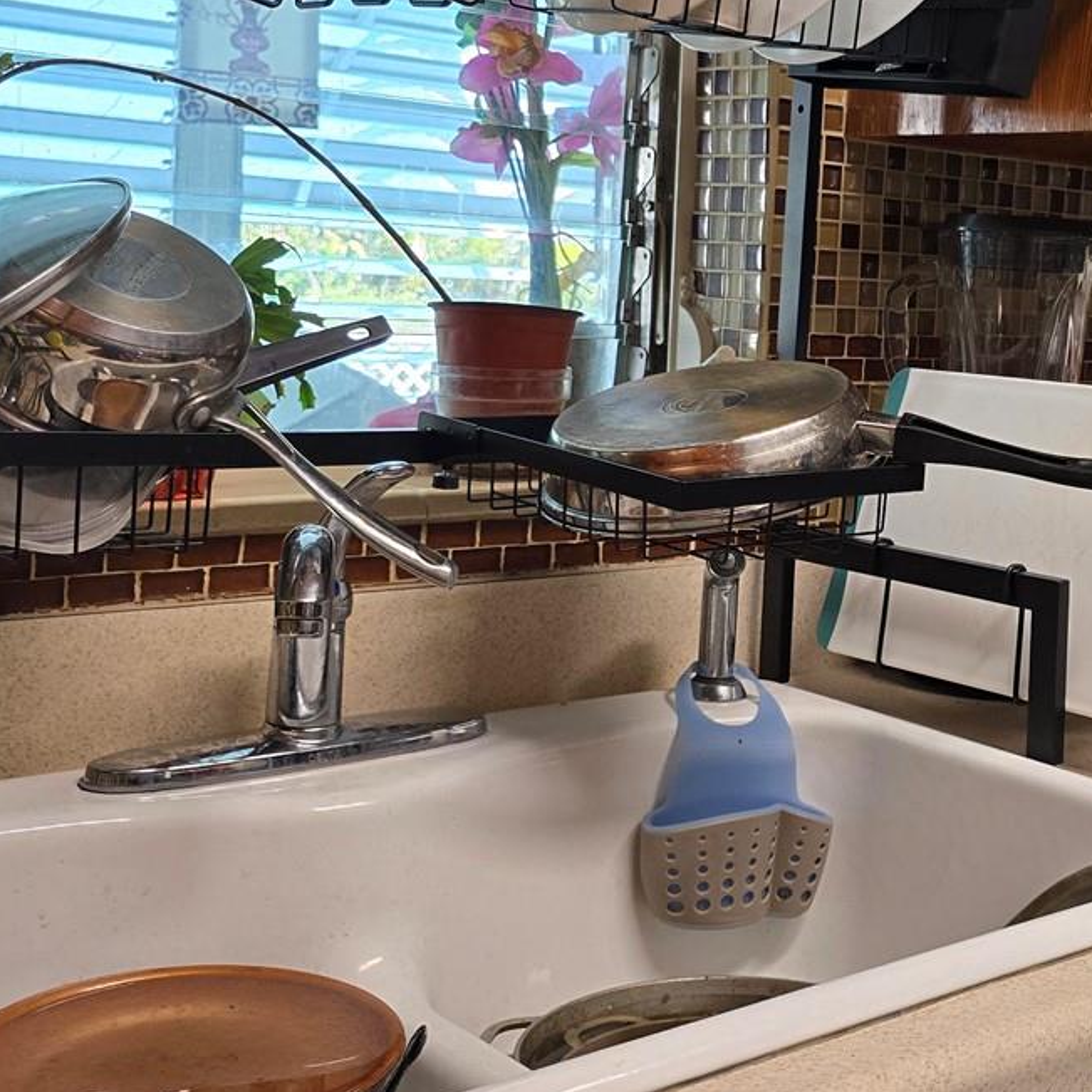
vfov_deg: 33.7
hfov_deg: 32.8
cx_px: 923
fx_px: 1785
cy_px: 359
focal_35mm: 50
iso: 125
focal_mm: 6.3
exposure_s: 1/120
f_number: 1.7
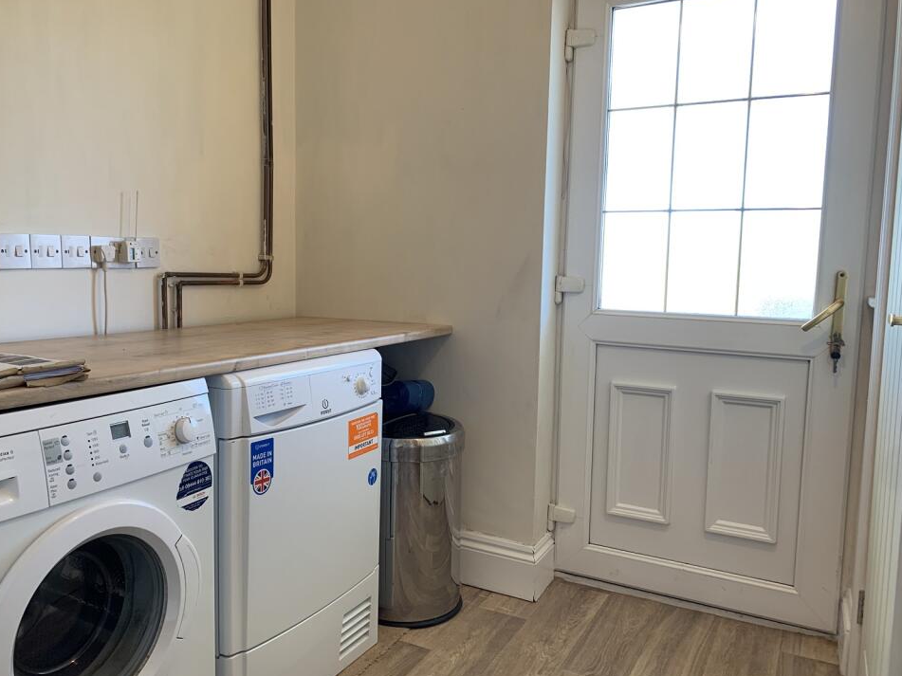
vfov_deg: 49.7
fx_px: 730
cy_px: 340
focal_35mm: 28
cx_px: 418
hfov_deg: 63.4
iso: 80
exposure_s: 1/50
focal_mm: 4.25
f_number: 1.8
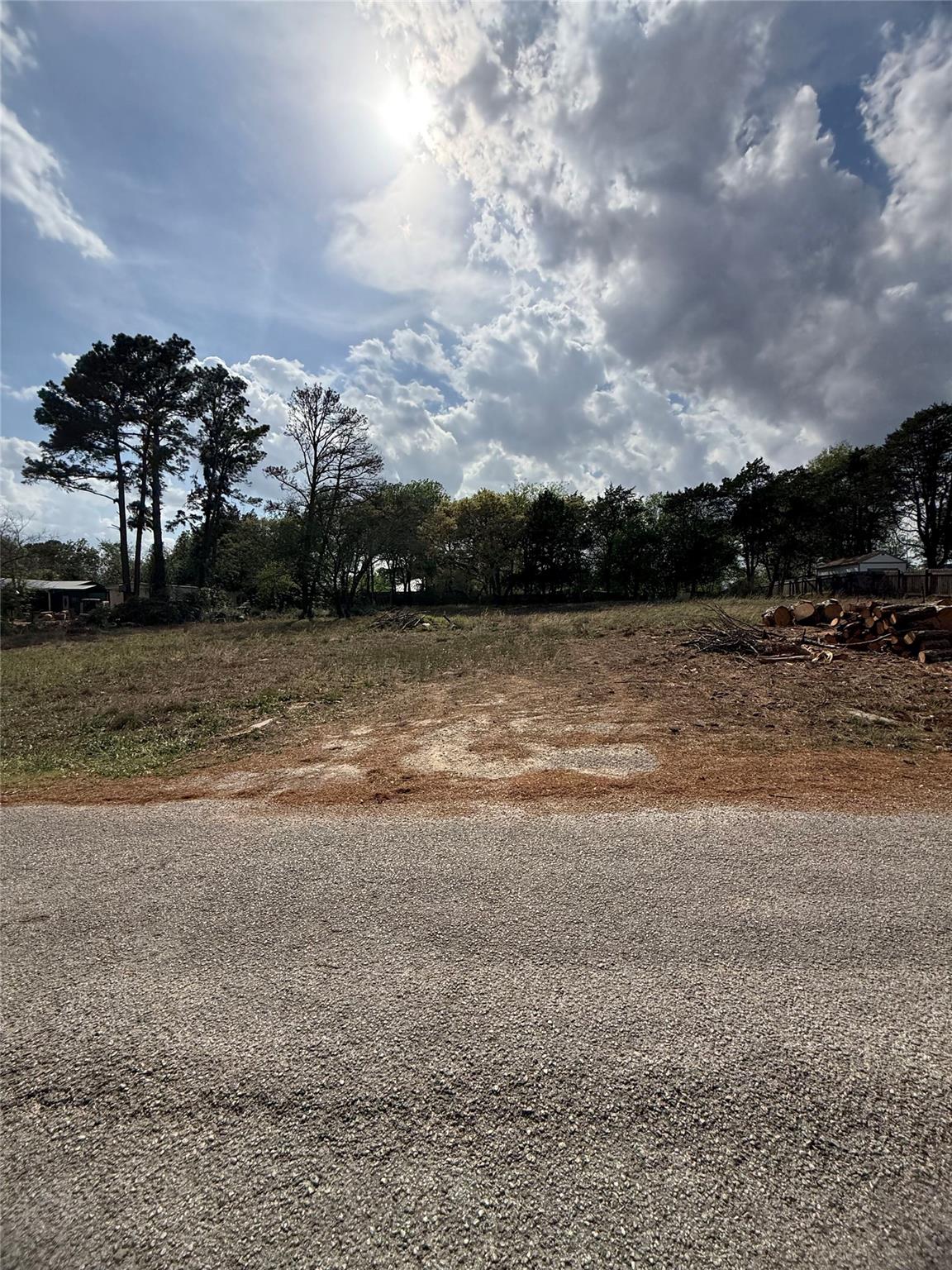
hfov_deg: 85.7
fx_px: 513
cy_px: 635
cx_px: 476
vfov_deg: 102.1
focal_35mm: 14
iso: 64
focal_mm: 2.22
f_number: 2.2
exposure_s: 1/5618
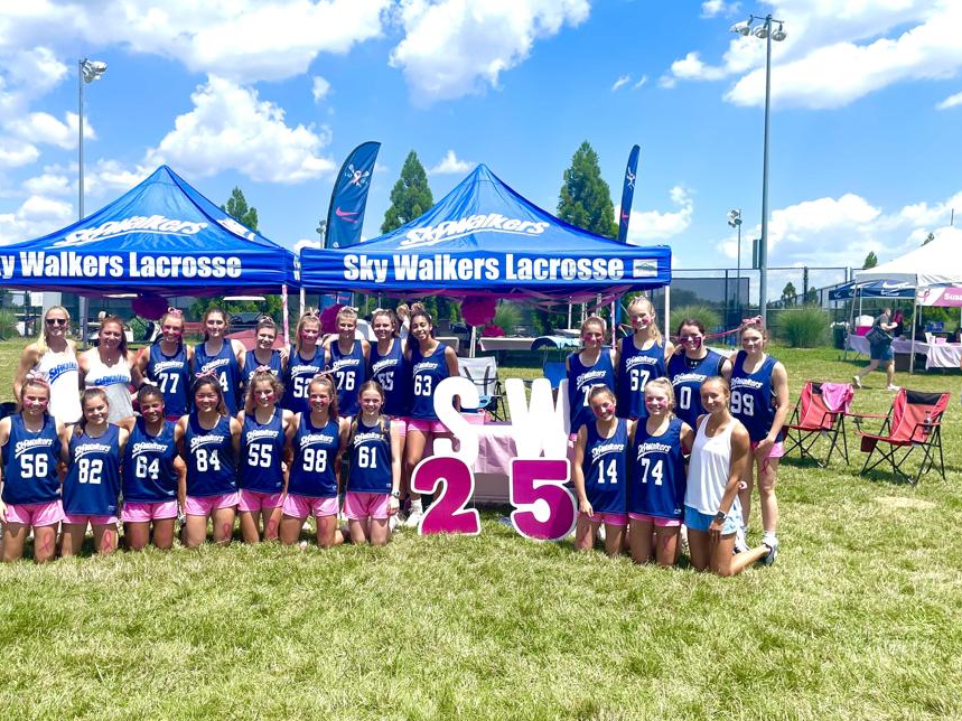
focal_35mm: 31
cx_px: 413
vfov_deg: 45.4
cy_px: 376
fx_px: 861
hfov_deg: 58.1
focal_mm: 4.2
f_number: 1.6
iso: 32
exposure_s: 1/4651
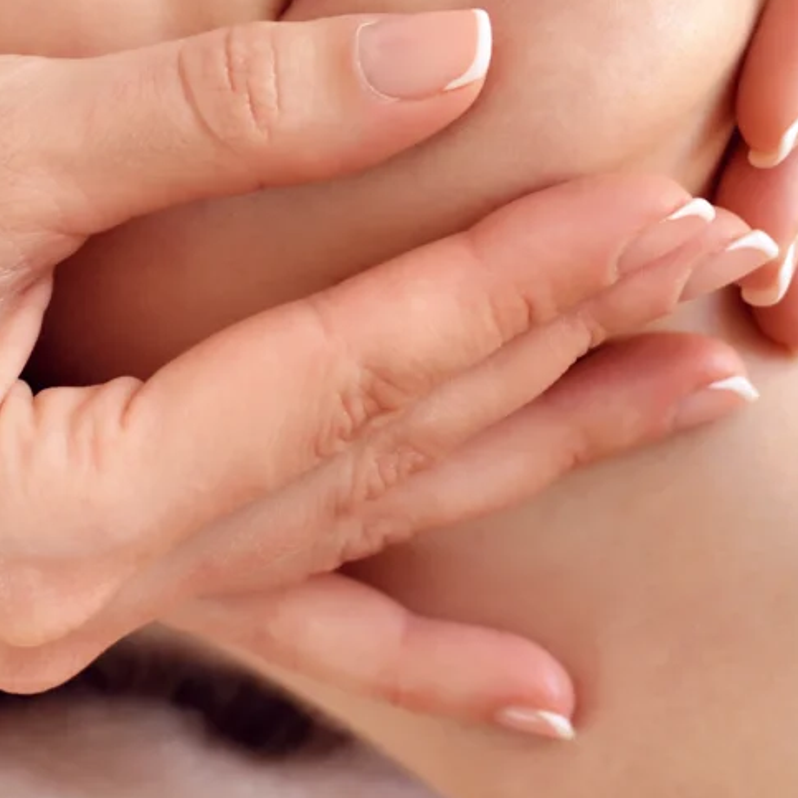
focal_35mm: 169
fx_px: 4408
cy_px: 272
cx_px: 395
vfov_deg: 10.3
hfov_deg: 10.3
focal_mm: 50
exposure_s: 1/200
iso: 900
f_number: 4.5
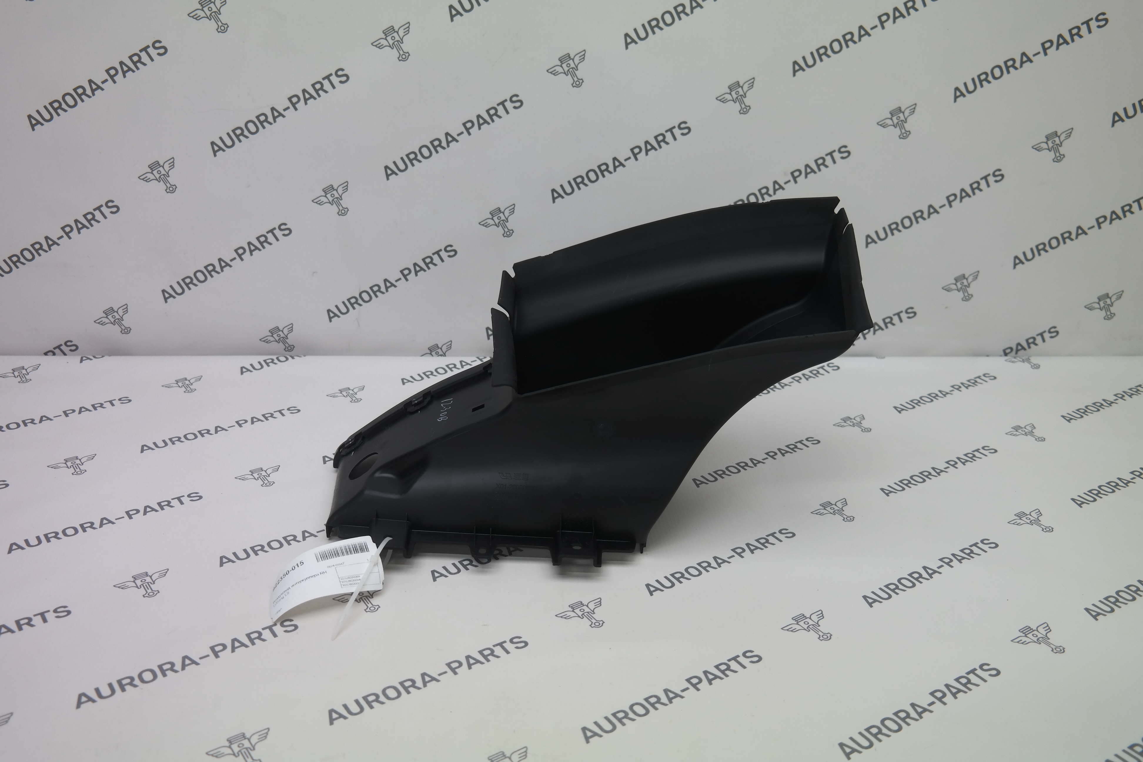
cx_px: 572
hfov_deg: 53.1
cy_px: 381
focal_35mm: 36
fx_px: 1143
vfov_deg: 36.9
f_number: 4
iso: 200
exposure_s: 1/80
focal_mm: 24
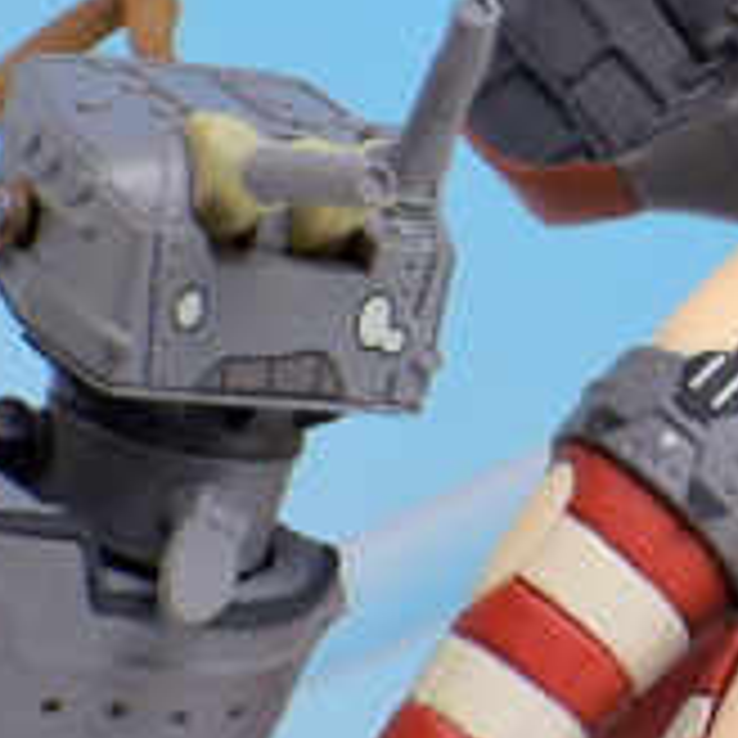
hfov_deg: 4.5
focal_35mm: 387
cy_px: 104
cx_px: 1174
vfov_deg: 4.5
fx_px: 9335
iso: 400
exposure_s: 1/13
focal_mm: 25.5
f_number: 7.1
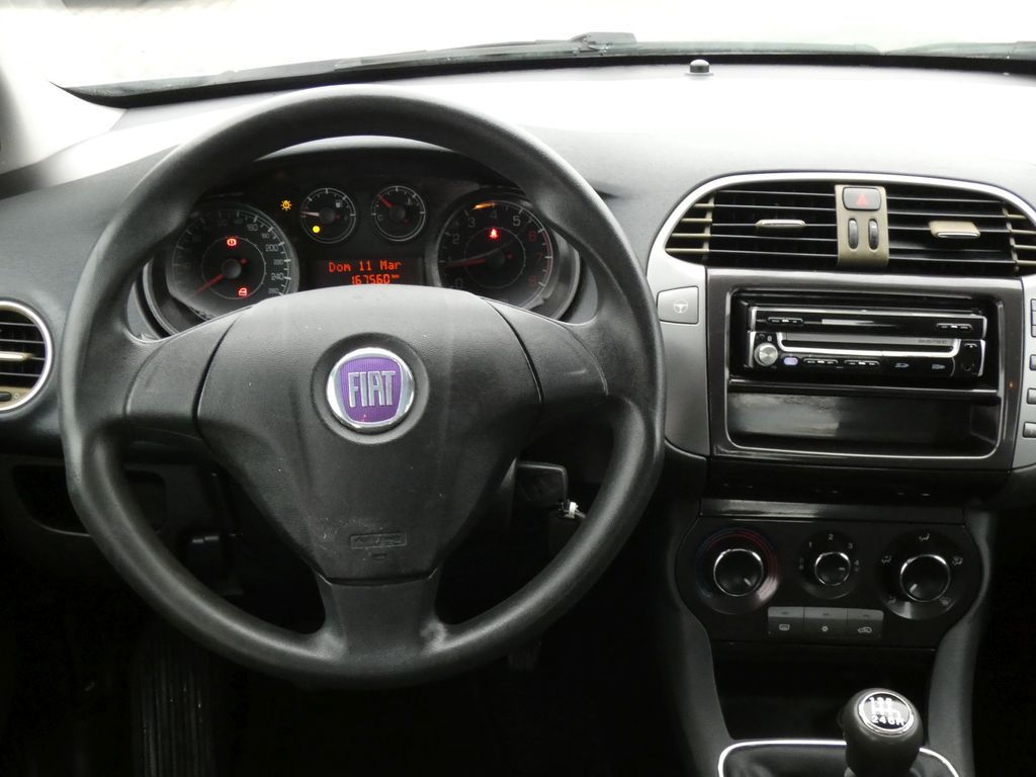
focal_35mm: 43
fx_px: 1287
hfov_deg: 43.9
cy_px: 388
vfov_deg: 33.6
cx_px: 518
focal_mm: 7.8
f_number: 5
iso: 800
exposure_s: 1/80
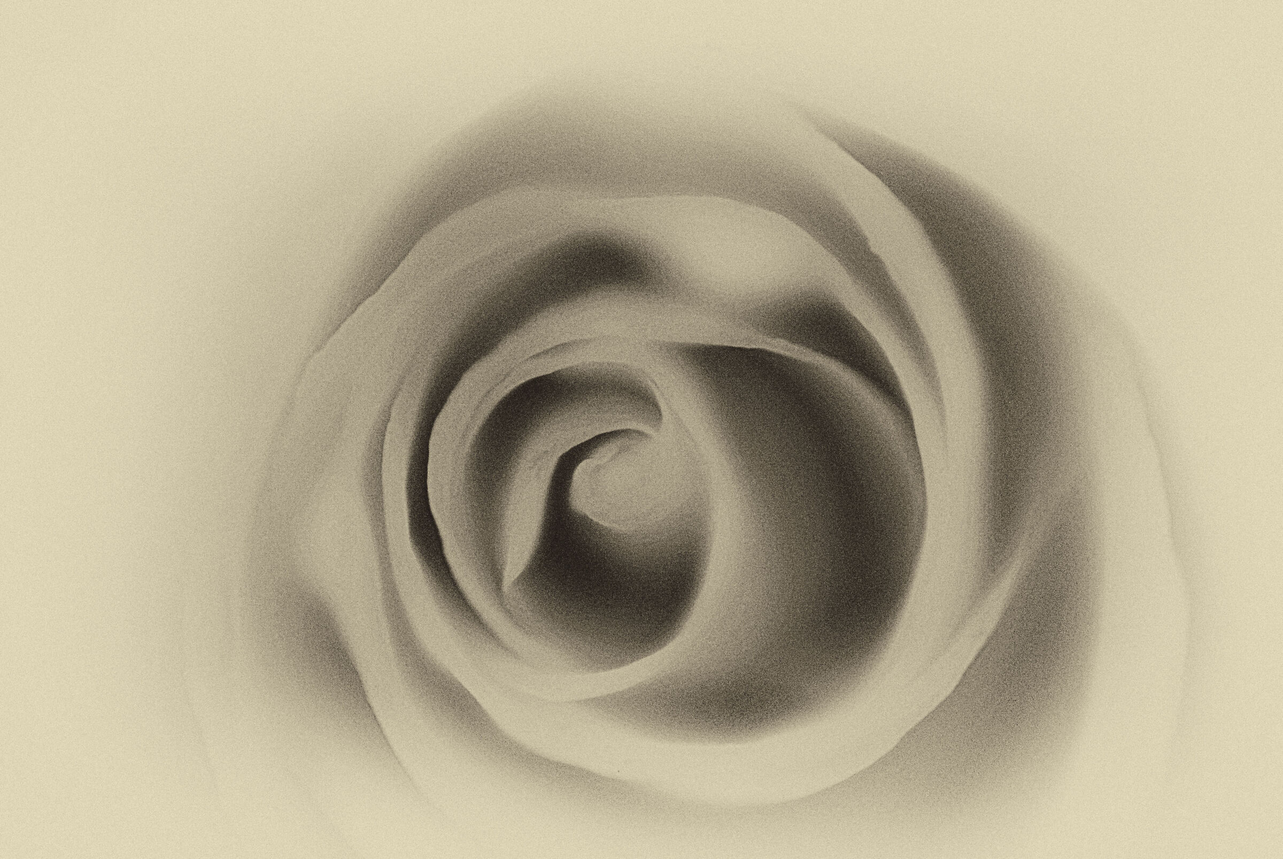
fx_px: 10705
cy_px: 430
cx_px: 642
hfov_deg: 6.9
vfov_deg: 4.6
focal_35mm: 300
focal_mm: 200
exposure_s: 1/4000
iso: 320
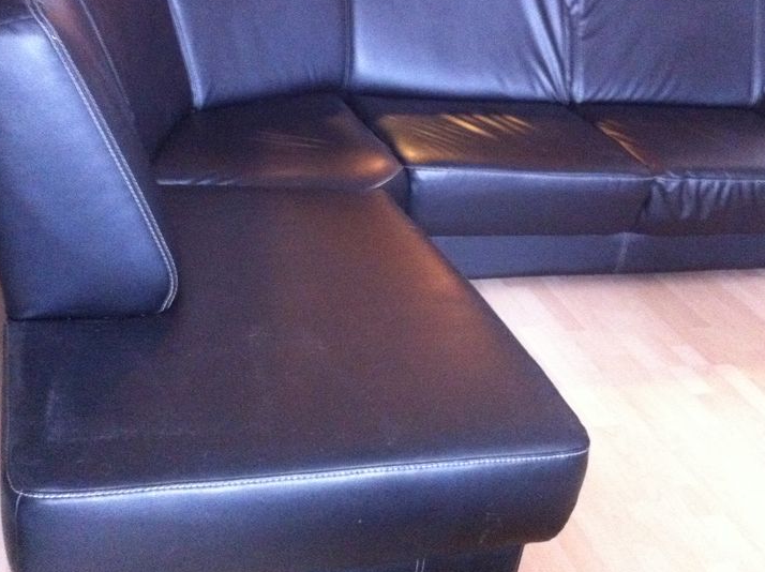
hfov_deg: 38.9
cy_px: 221
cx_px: 401
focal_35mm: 49
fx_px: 1082
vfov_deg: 29.5
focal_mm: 3.85
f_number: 2.8
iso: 1000
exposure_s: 1/15
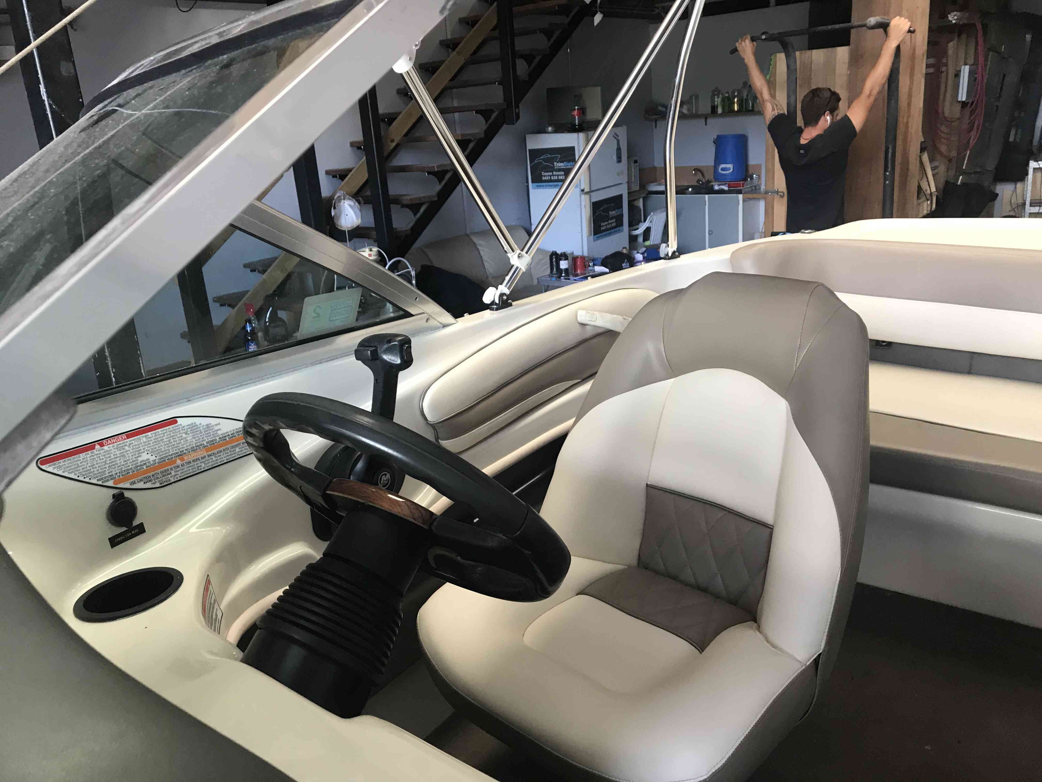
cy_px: 391
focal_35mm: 28
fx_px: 843
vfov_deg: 49.7
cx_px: 521
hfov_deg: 63.4
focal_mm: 3.99
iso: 40
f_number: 1.8
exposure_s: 1/20
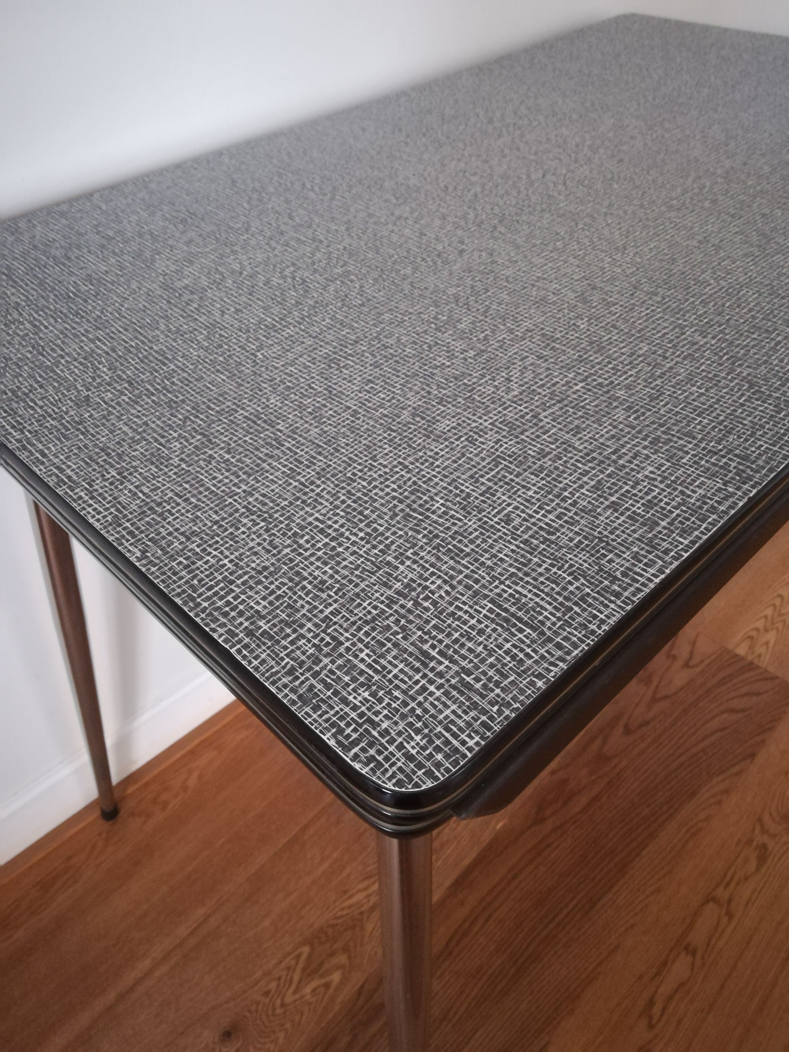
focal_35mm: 26
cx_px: 394
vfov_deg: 67.3
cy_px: 526
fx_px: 790
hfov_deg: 53.1
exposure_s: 1/14.3
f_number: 2.2
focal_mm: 3.83
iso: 1250
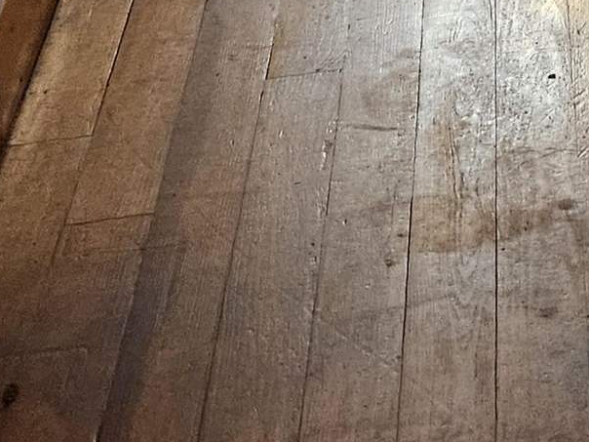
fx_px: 1991
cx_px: 1163
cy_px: -541
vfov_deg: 11.1
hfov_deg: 14.2
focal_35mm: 117
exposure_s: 1/30
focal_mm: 5.4
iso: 640
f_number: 1.8
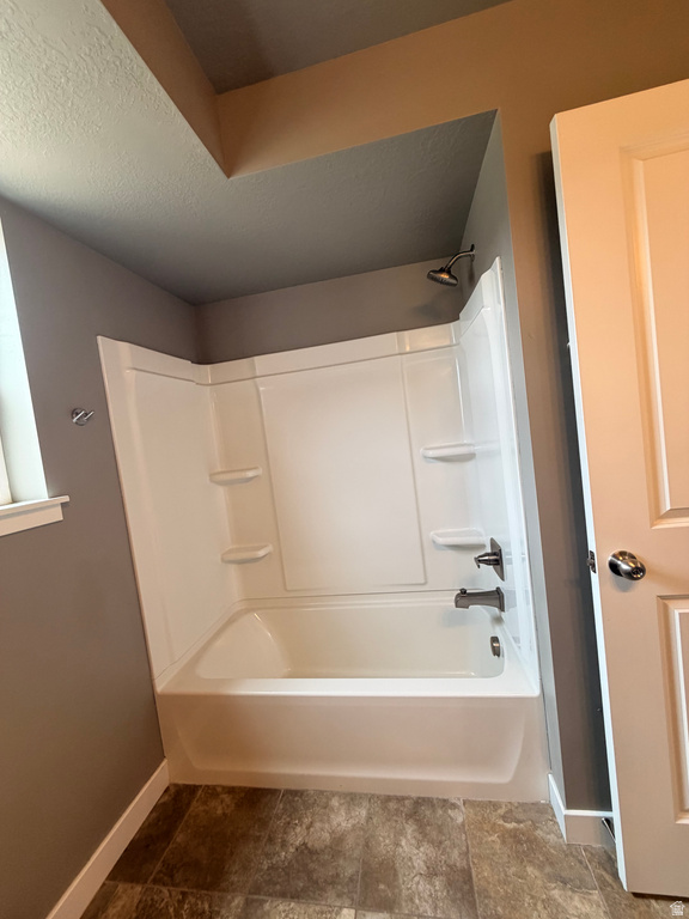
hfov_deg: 85.7
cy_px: 460
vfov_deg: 102.1
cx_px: 344
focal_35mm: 14
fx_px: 372
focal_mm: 2.22
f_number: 2.2
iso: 250
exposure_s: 1/120
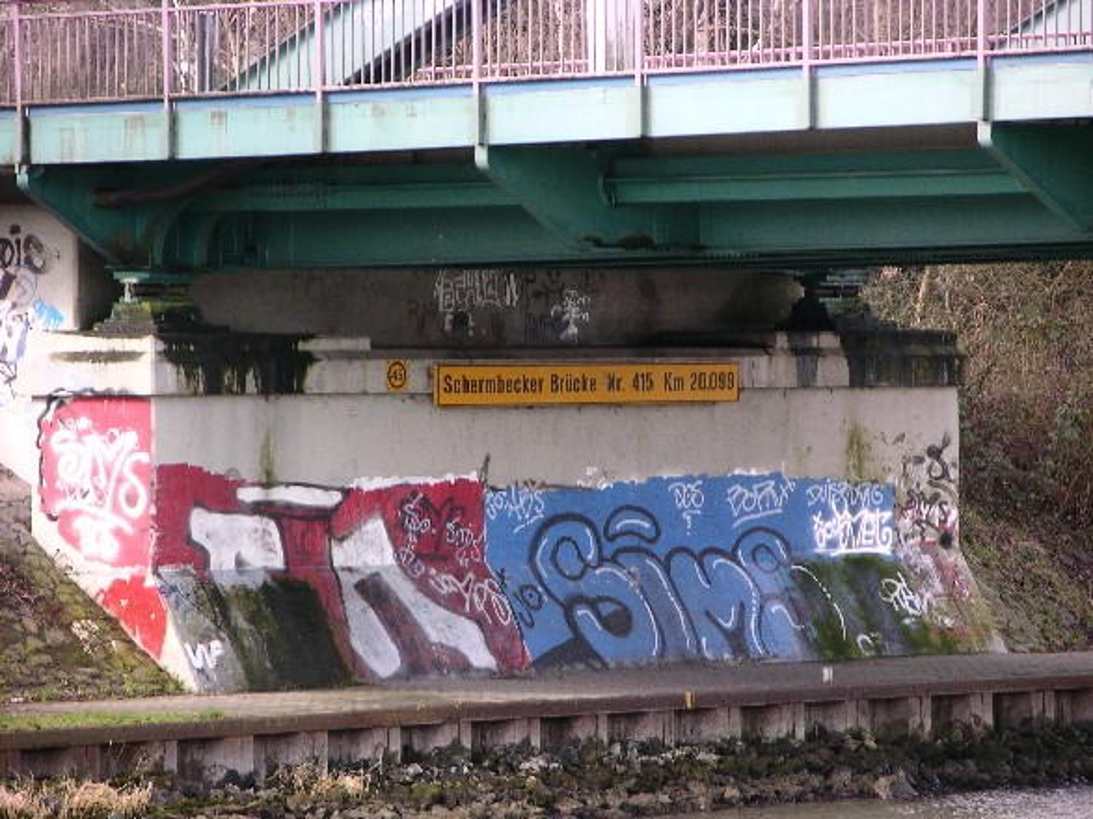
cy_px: 410
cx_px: 546
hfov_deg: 7.1
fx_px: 8839
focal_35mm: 280
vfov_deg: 5.3
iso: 50
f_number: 4.2
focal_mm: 71.2
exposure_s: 1/43.8
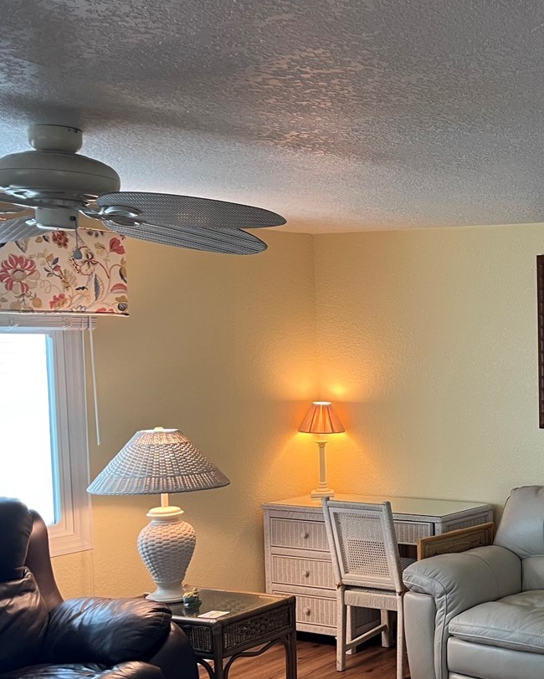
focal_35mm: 50
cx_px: 629
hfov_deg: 27.2
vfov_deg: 37.0
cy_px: 443
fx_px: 1006
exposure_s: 1/60
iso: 80
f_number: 1.6
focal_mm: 5.1
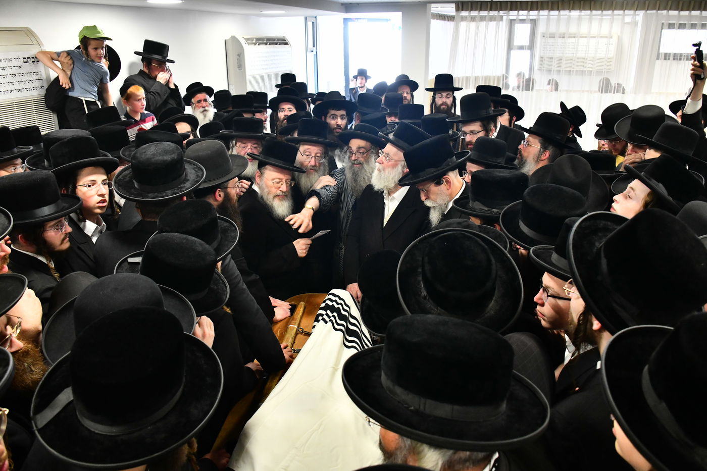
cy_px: 236
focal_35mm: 28
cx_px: 354
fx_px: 550
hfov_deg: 65.5
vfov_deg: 46.4
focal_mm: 28
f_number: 5.6
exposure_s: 1/125
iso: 3200
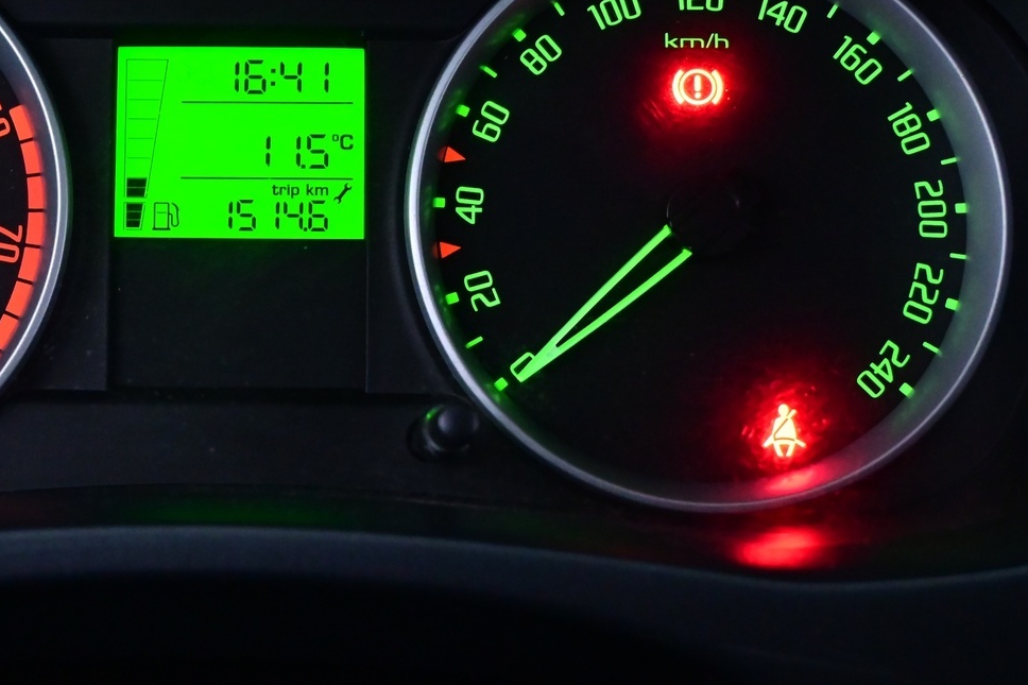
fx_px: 2079
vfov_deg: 18.6
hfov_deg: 27.3
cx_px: 237
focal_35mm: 73
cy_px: 215
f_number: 4.8
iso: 3600
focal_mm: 29
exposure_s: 1/25
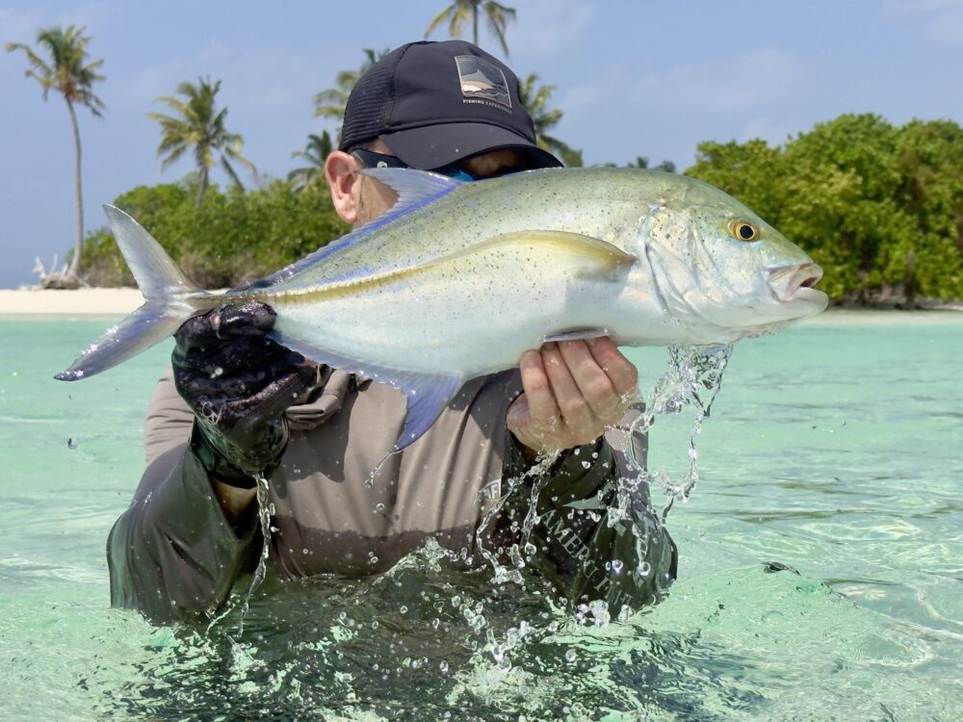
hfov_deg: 39.7
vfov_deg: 30.3
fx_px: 1335
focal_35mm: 48
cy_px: 361
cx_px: 482
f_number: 1.78
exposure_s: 1/6536
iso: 64
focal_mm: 6.76
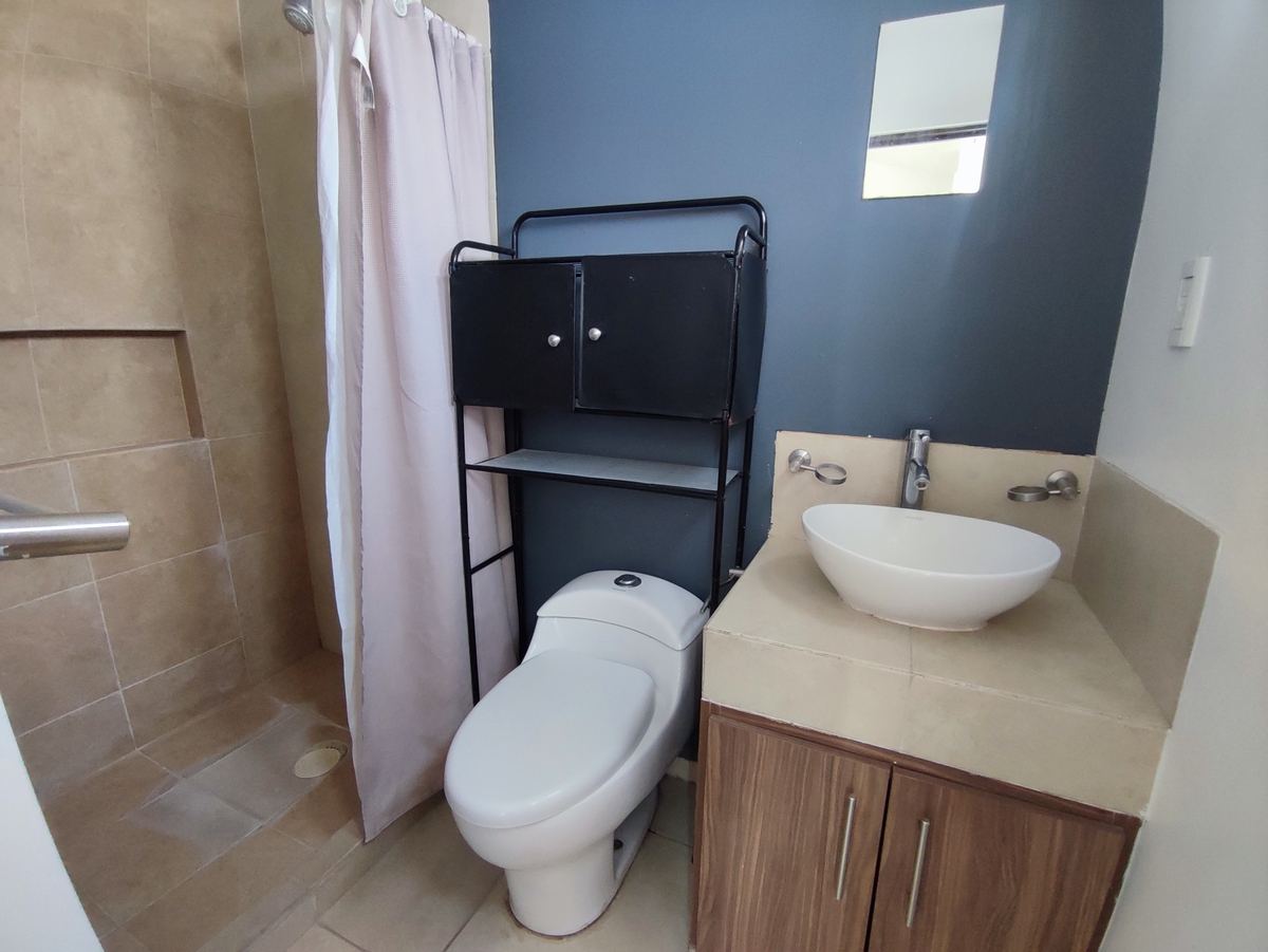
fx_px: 586
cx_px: 634
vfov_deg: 78.1
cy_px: 476
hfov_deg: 94.5
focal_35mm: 16
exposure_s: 1/30
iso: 308
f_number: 2.2
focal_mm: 1.65
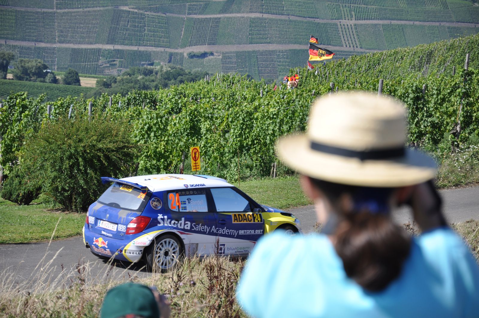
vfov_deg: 8.7
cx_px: 240
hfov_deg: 13.1
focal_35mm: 158
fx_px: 2093
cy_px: 159
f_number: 6.3
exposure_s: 1/640
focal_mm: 105
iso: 200
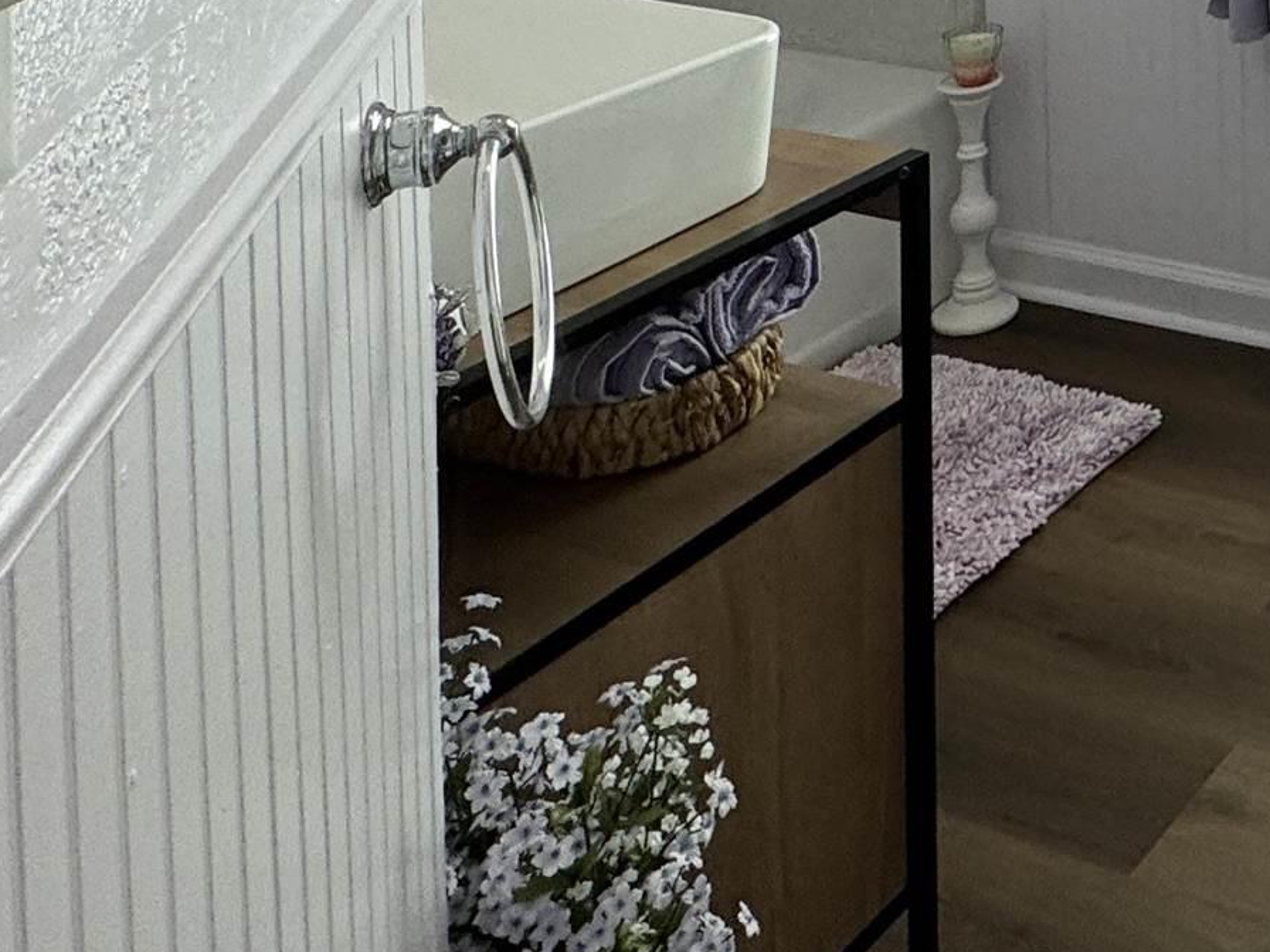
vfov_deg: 24.3
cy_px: -438
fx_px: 1761
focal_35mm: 48
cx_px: 1716
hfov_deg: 30.0
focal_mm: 2.22
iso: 40
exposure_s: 1/264
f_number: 2.2
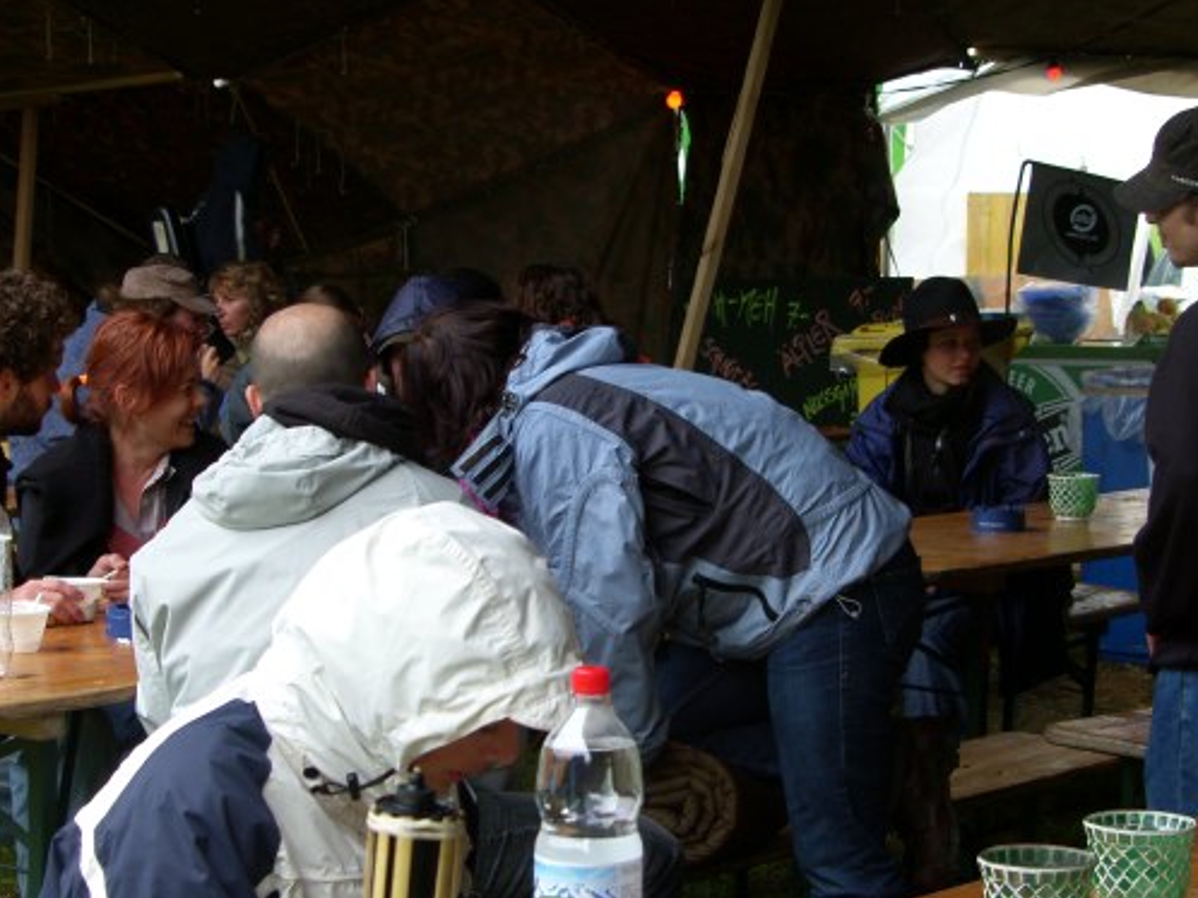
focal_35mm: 90
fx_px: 3113
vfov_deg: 16.4
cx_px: 613
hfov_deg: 21.8
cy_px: 518
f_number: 3.2
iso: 50
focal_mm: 18
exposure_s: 1/125
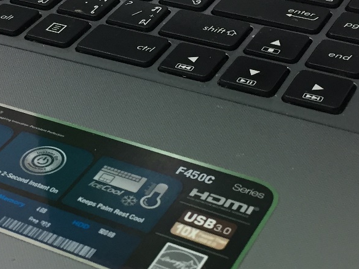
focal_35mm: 81
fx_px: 840
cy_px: 88
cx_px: 112
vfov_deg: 18.2
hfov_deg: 24.0
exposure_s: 1/33
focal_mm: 4.15
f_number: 2.2
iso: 80
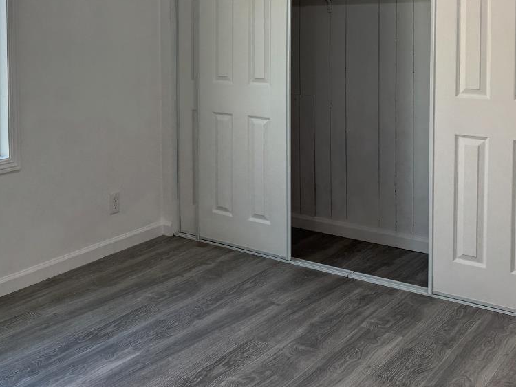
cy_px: 53
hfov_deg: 38.2
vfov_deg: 29.3
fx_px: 716
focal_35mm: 48
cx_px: 106
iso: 80
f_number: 1.78
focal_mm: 6.76
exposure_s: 1/241
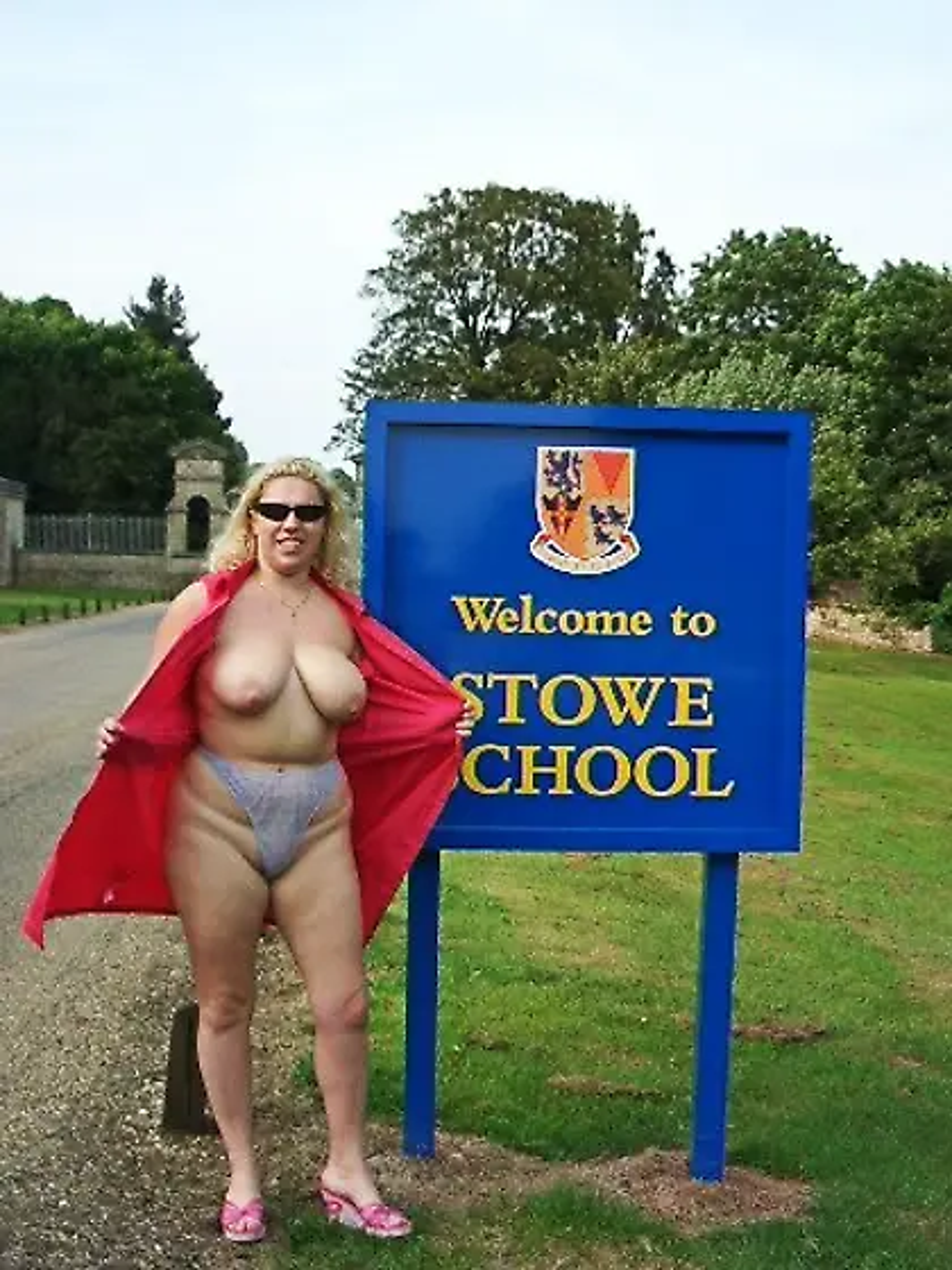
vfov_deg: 52.6
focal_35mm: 35
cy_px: 635
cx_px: 476
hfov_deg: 40.7
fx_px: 1283
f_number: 2.6
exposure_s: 1/640
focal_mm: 5.8
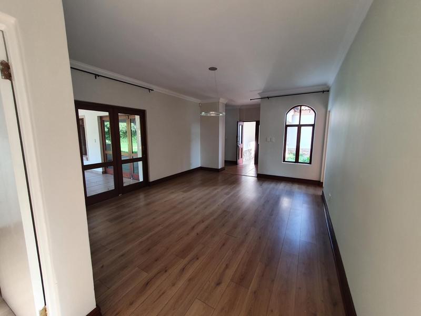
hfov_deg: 106.2
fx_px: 158
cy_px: 158
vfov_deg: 89.9
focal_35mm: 13
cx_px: 210
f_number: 2.2
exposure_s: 1/50
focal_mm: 1.8
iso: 100
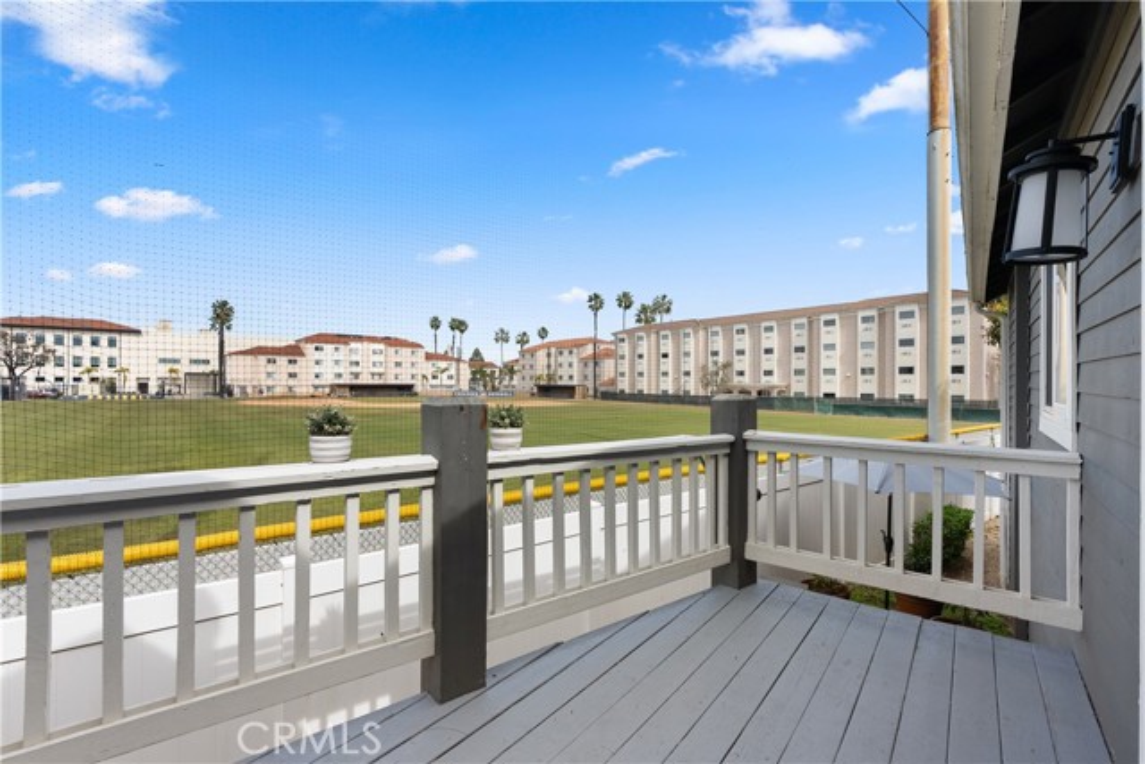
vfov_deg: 73.8
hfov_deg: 96.7
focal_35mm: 16
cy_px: 382
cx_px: 572
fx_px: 509
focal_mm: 16
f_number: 9
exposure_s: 1/250
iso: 640
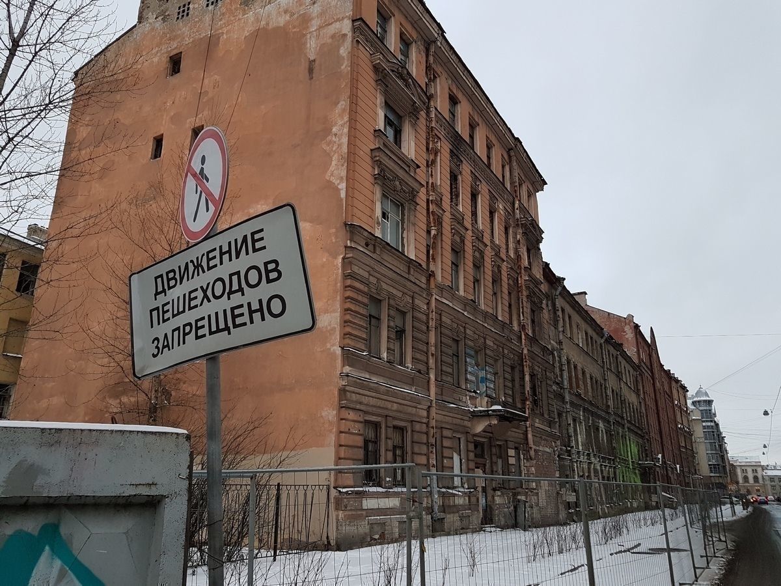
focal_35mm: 26
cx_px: 390
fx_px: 587
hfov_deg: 67.3
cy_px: 293
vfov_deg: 53.1
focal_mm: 4.2
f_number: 1.7
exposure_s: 1/100
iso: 80
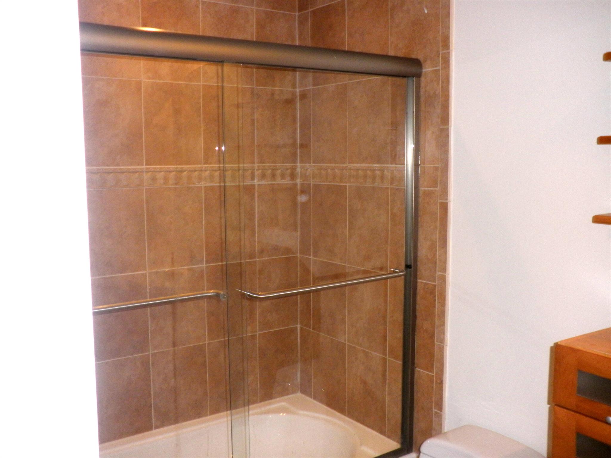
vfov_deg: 39.7
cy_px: 229
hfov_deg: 51.4
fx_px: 635
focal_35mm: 36
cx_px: 306
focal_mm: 6.3
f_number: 3.5
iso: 160
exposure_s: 1/30
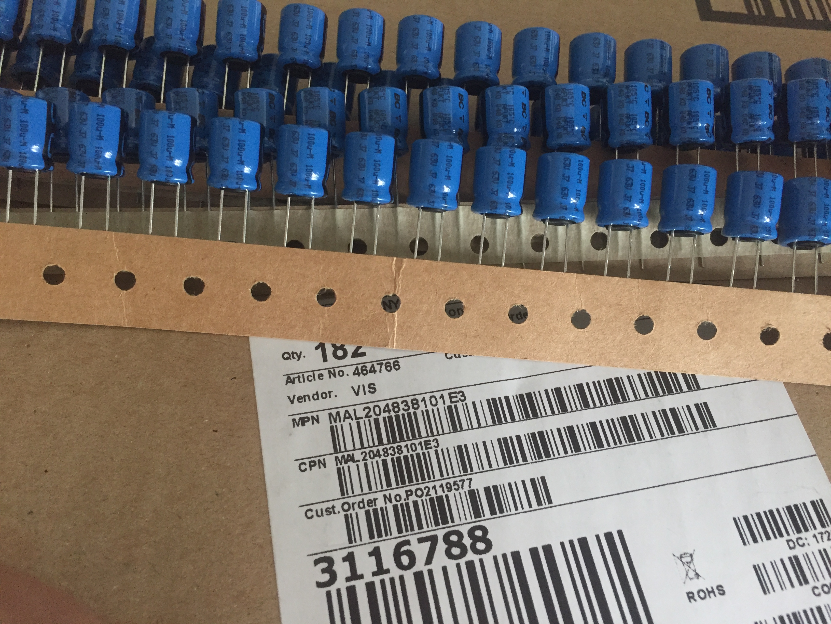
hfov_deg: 61.7
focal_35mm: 29
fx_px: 696
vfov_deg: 48.2
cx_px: 416
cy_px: 312
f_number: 2.2
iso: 160
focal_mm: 4.15
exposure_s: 1/33
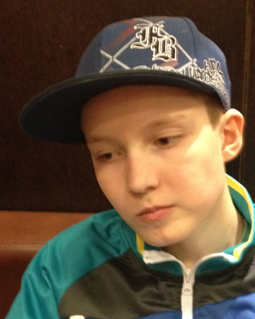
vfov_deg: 23.8
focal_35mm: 80
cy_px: 193
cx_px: 182
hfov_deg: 19.1
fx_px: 755
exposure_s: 1/15
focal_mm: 4.28
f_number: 2.4
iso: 500
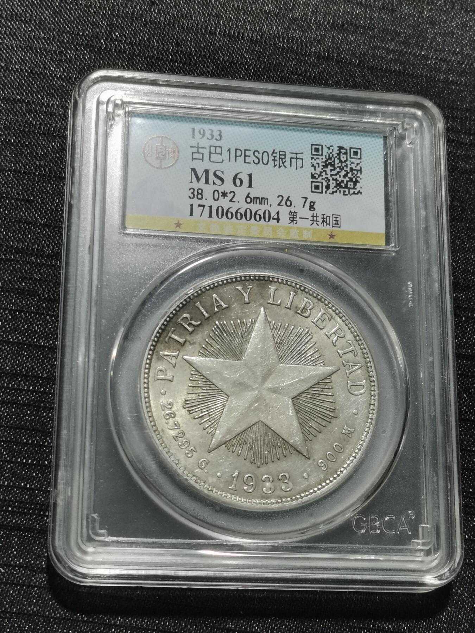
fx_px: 1226
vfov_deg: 29.0
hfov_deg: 21.9
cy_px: 316
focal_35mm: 67
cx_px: 238
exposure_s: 1/100
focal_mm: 5.58
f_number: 1.8
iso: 80
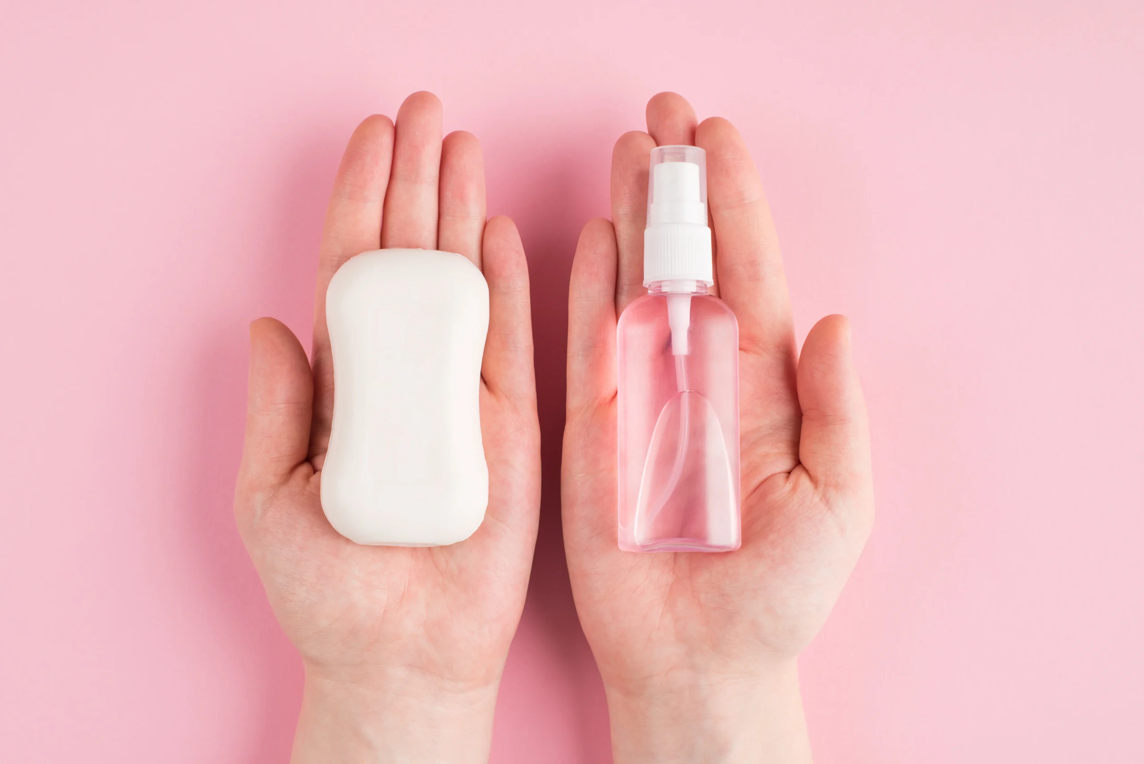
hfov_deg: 39.6
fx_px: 1589
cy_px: 382
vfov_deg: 27.0
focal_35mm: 50
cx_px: 572
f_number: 9
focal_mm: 50
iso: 100
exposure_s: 1/100
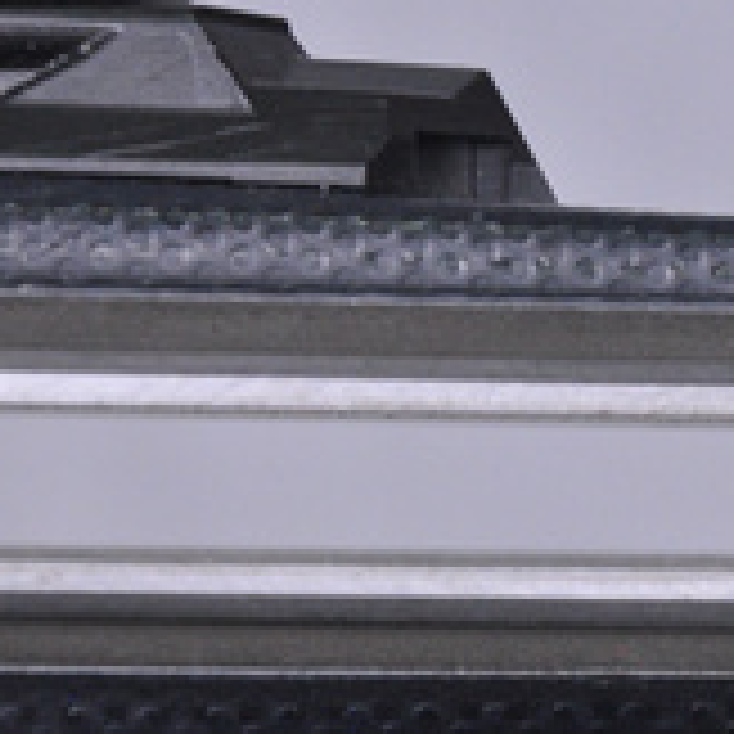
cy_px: 484
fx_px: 8880
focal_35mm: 370
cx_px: 865
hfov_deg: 4.7
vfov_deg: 4.7
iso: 3200
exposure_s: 1/125
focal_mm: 105
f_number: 9.5
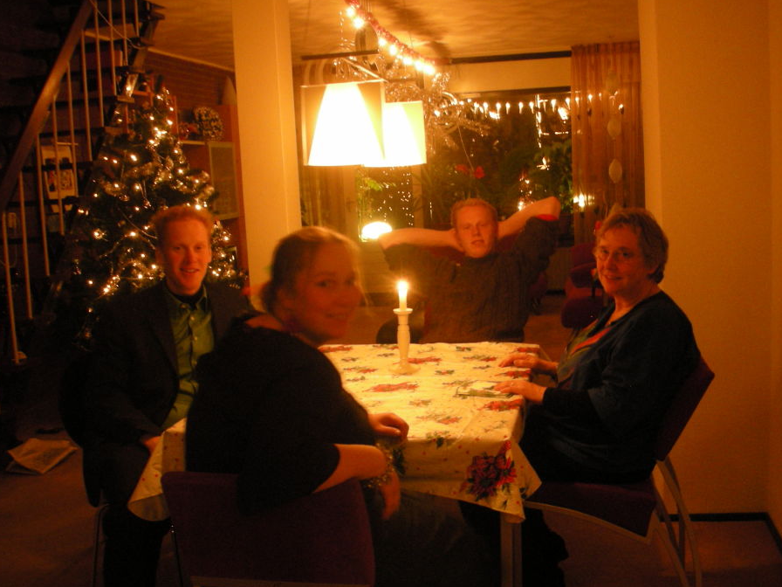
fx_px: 904
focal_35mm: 40
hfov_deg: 46.8
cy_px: 303
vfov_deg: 36.0
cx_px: 379
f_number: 3
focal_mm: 5.8
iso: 200
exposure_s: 1/1.9
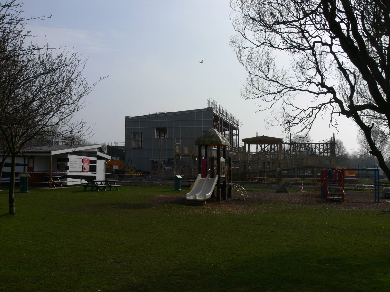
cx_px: 195
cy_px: 146
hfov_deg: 52.6
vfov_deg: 40.7
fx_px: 394
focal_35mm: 35
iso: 80
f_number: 7.1
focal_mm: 7.4
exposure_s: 1/500
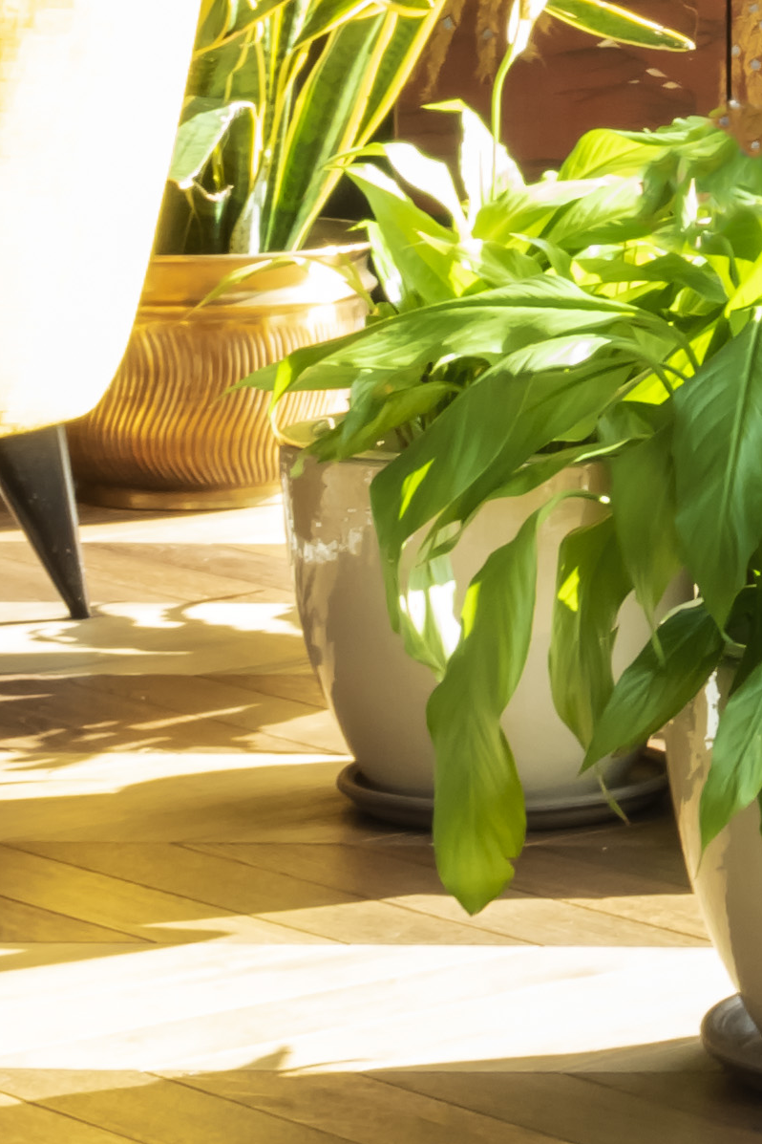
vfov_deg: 11.6
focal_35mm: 176
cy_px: 46
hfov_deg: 7.3
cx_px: 1806
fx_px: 5588
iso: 1000
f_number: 22
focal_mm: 35
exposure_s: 1/20
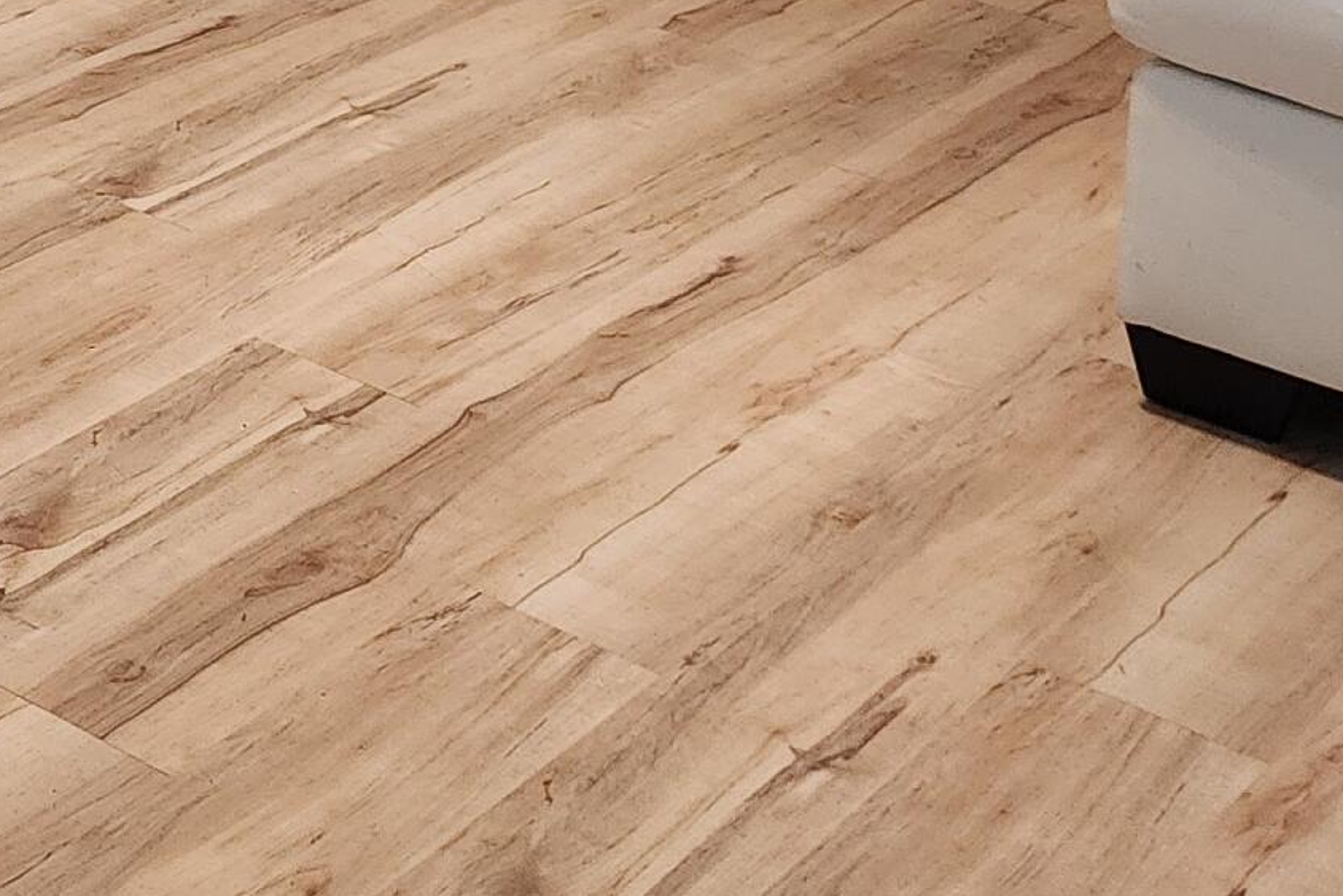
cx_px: 177
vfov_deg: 14.6
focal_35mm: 85
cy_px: -568
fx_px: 3171
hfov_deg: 23.4
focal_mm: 6.4
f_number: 1.8
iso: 800
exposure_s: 1/60
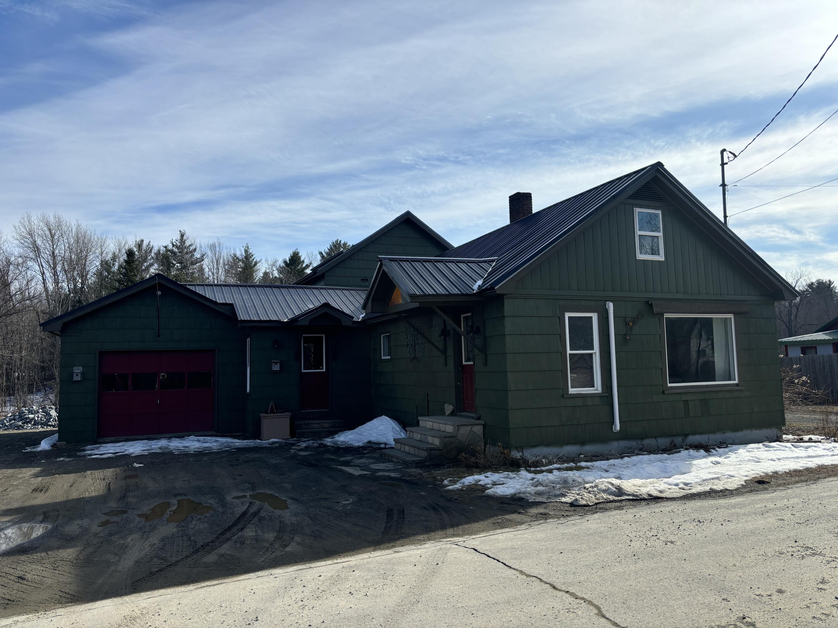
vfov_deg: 53.1
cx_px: 419
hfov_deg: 67.3
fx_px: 629
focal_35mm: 26
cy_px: 314
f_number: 1.6
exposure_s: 1/4255
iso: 50
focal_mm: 5.96
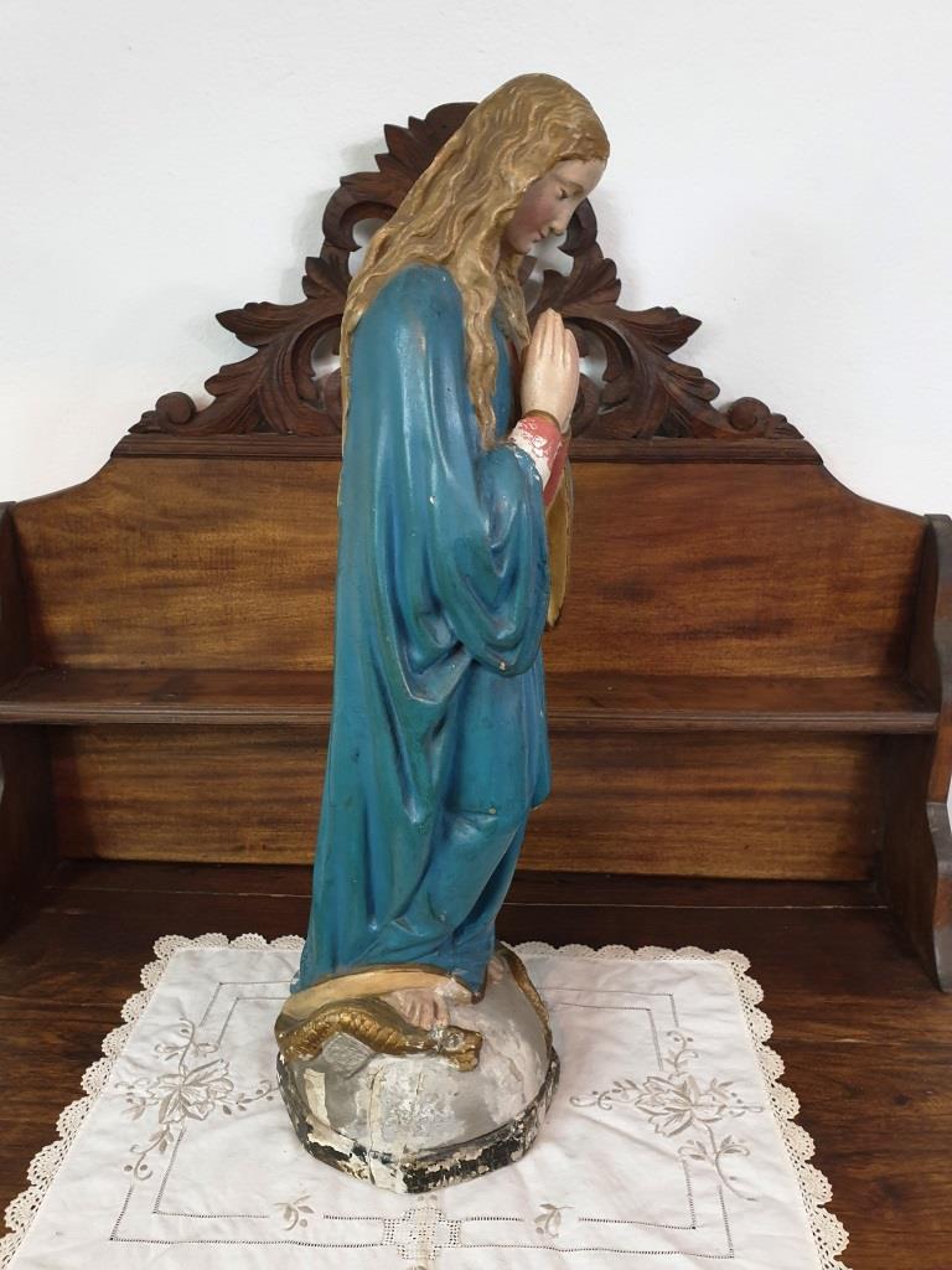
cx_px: 476
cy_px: 635
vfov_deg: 67.3
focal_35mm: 26
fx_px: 953
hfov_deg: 53.1
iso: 320
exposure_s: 1/33
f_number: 2.4
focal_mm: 4.3
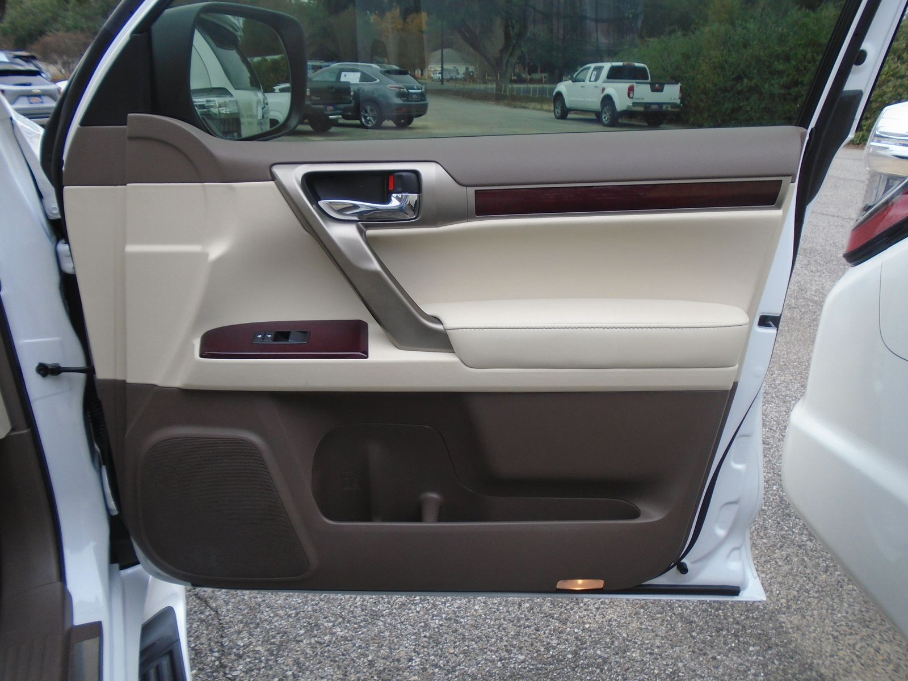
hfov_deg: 67.3
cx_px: 454
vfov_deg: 53.1
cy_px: 340
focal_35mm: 26
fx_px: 682
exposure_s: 1/60
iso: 100
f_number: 3.2
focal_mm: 4.6
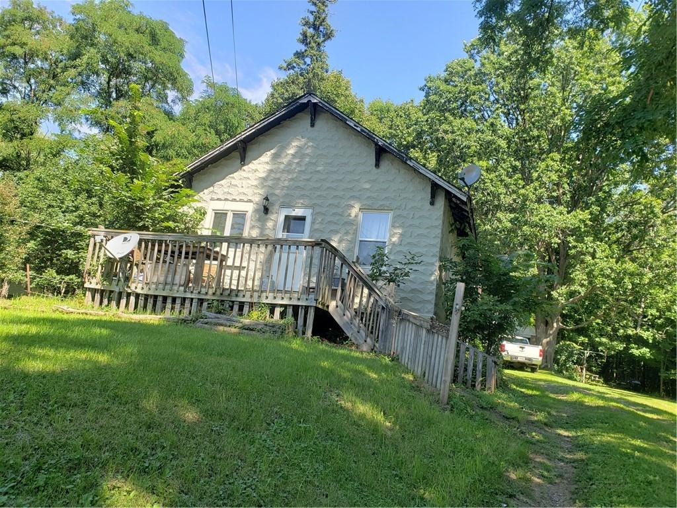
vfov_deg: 53.1
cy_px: 254
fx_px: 508
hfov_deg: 67.3
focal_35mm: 26
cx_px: 338
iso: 50
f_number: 2.4
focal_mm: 4.3
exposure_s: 1/293
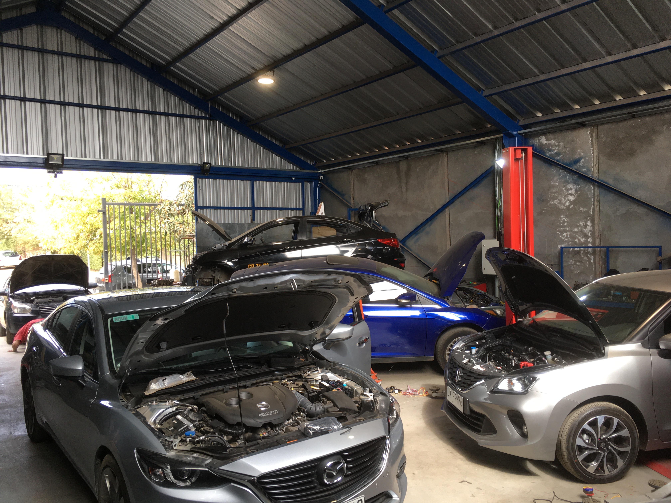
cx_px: 336
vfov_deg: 48.2
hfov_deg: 61.7
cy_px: 252
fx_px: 562
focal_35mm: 29
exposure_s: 1/100
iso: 40
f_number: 2.2
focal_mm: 4.15
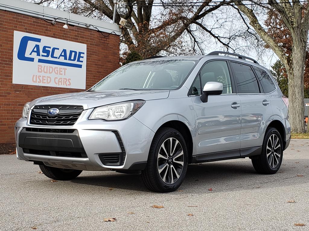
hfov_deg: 67.3
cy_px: 116
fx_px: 232
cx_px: 154
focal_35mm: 26
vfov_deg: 53.1
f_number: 2.4
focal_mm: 4.3
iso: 50
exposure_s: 1/616
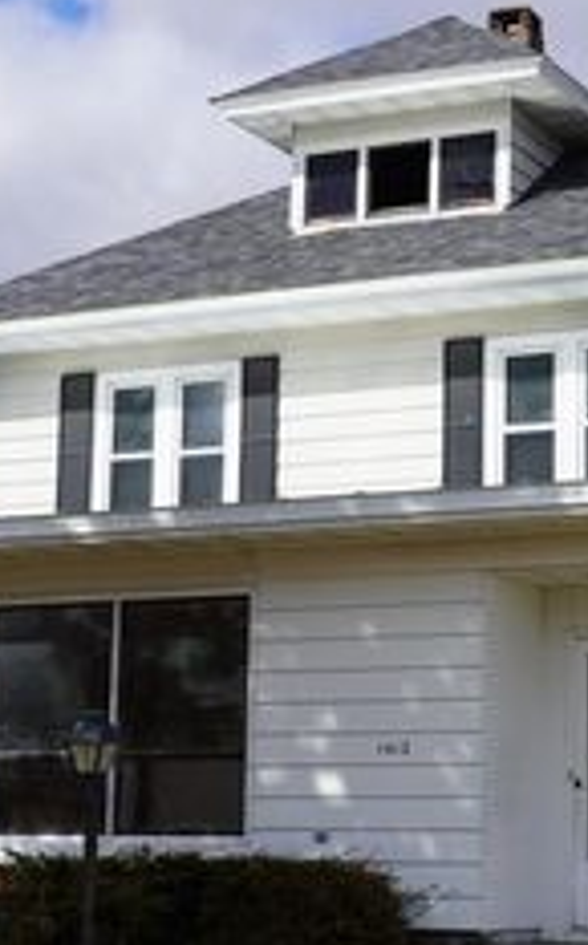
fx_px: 2366
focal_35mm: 92
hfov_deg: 14.1
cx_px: 442
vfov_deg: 22.6
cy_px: 456
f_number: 11
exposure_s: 1/200
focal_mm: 28
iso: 100
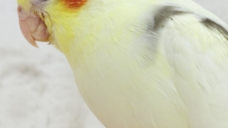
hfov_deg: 17.5
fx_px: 738
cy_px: 29
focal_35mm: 122
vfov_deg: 9.9
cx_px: 176
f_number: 1.6
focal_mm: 5.96
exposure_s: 1/100
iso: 64
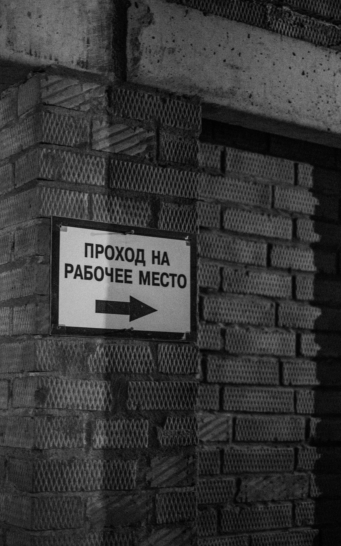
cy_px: 273
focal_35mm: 55
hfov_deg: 23.6
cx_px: 172
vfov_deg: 36.9
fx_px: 818
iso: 1600
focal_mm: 35
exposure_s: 1/250
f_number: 1.4
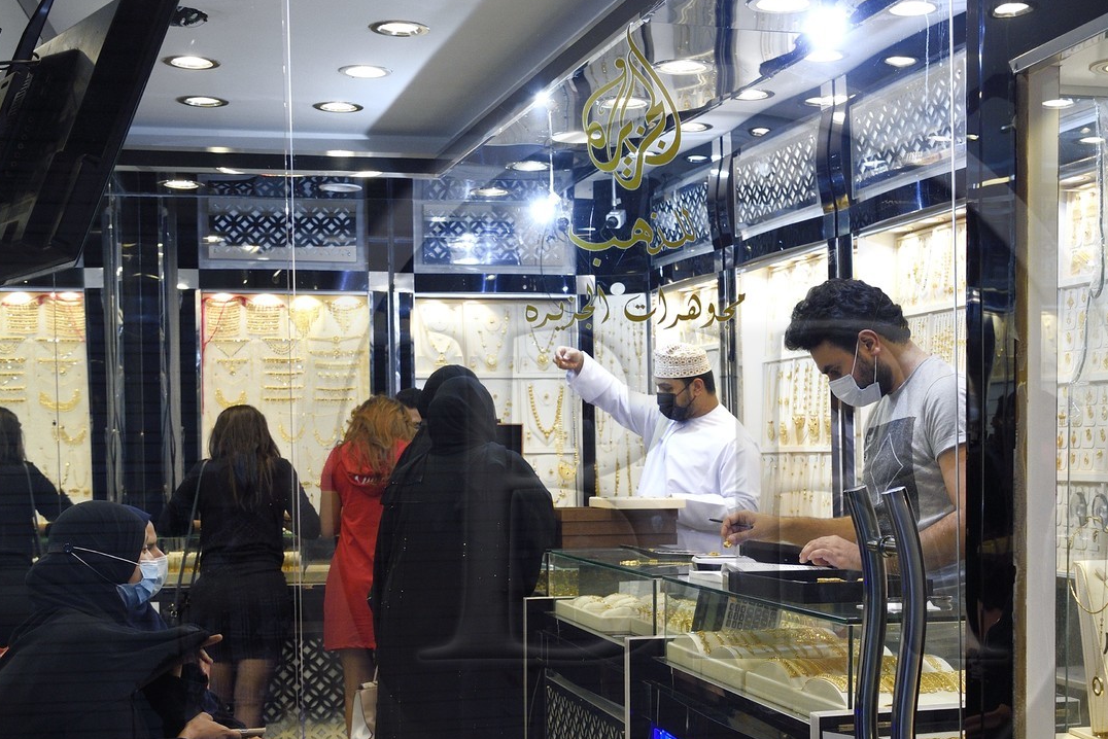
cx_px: 711
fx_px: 1601
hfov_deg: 37.9
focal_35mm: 52
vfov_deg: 25.9
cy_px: 491
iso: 1600
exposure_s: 1/160
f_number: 7.1
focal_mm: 35
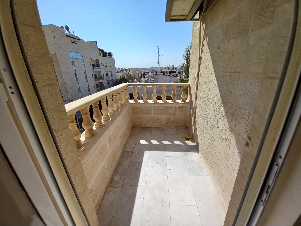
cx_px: 150
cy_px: 113
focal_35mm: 13
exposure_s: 1/1908
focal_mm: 1.13
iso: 40
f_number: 2.2
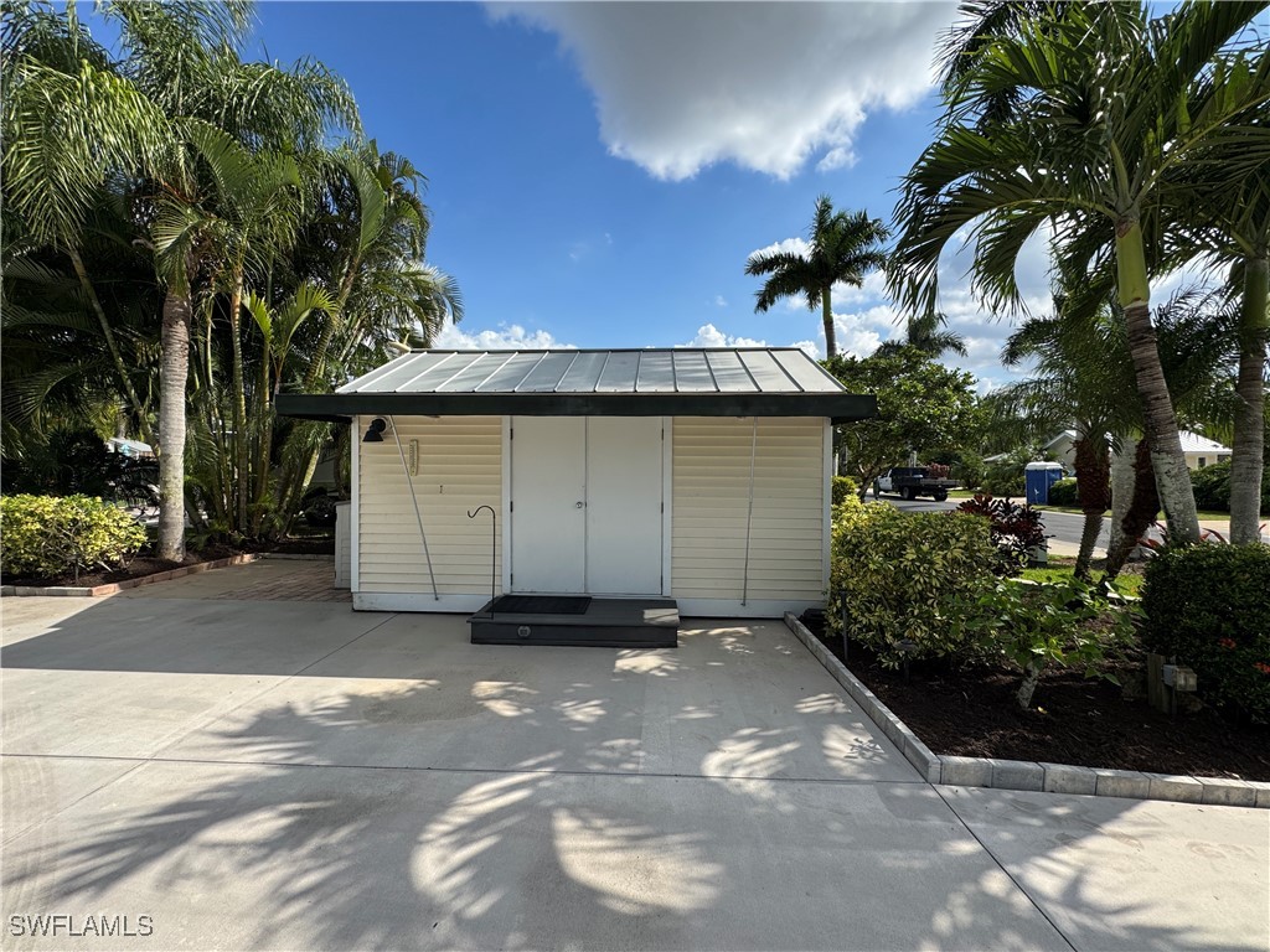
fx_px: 514
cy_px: 476
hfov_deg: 102.1
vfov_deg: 85.7
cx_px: 635
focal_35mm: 14
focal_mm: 2.22
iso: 50
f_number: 2.2
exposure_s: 1/1832
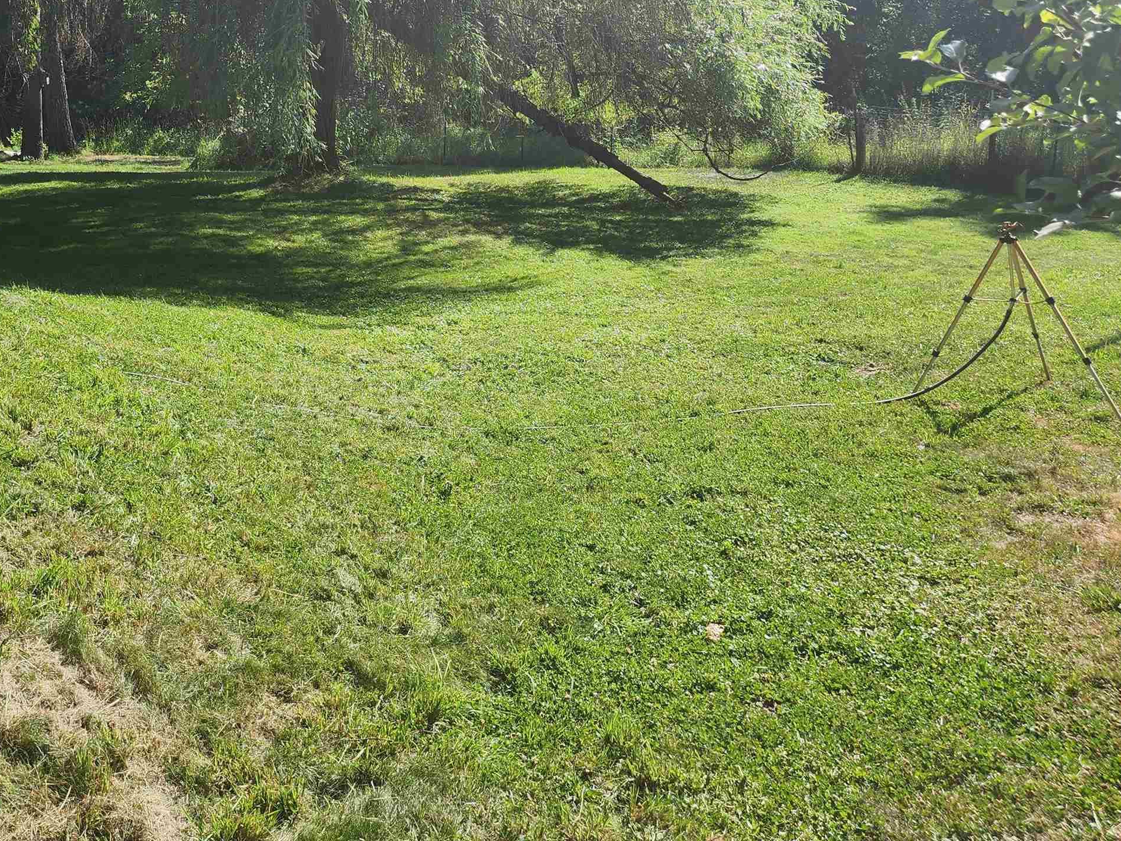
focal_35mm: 37
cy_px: 184
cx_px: 368
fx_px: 1198
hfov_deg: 49.2
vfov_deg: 37.4
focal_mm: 6.4
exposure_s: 1/493
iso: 12
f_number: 1.8
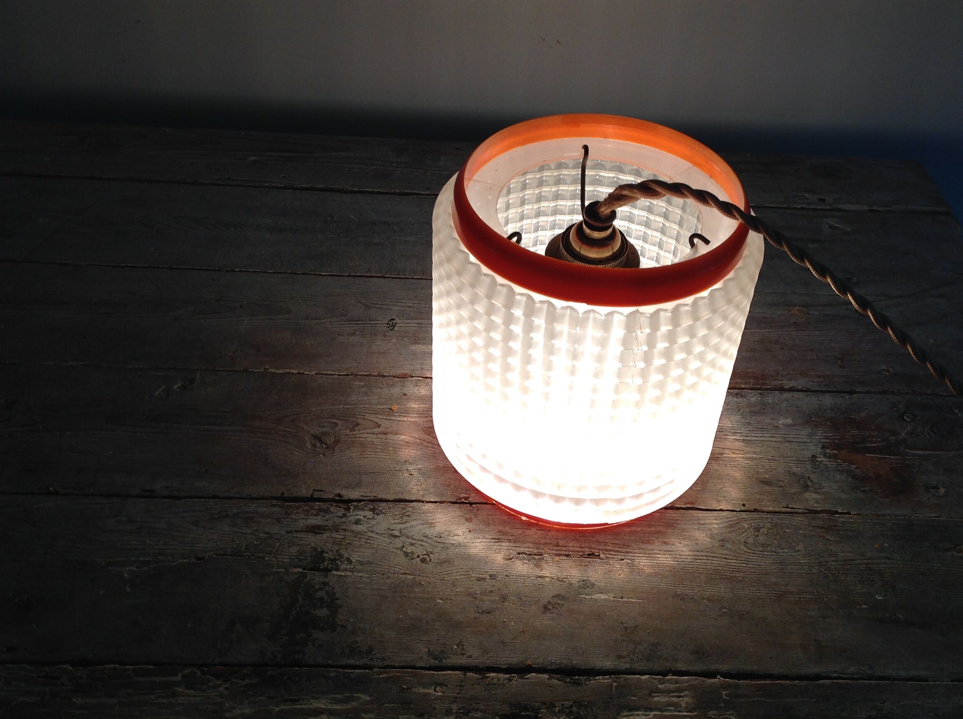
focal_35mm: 39
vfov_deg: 36.7
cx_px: 506
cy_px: 364
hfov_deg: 47.9
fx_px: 1083
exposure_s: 1/125
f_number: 2.4
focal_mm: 4.28
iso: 50
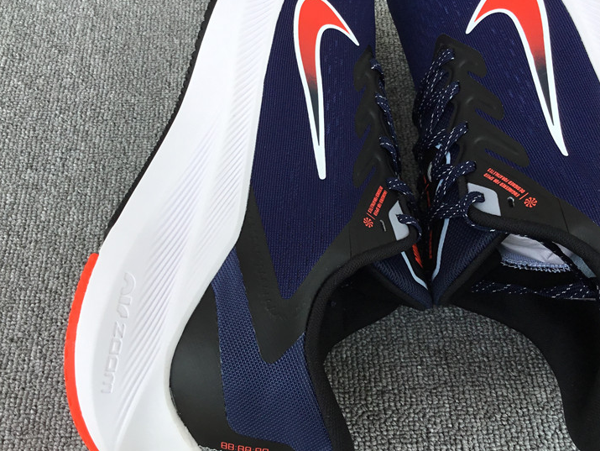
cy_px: 227
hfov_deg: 47.8
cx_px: 285
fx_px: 676
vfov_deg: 36.9
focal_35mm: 39
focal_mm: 3.3
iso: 25
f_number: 2.4
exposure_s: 1/342
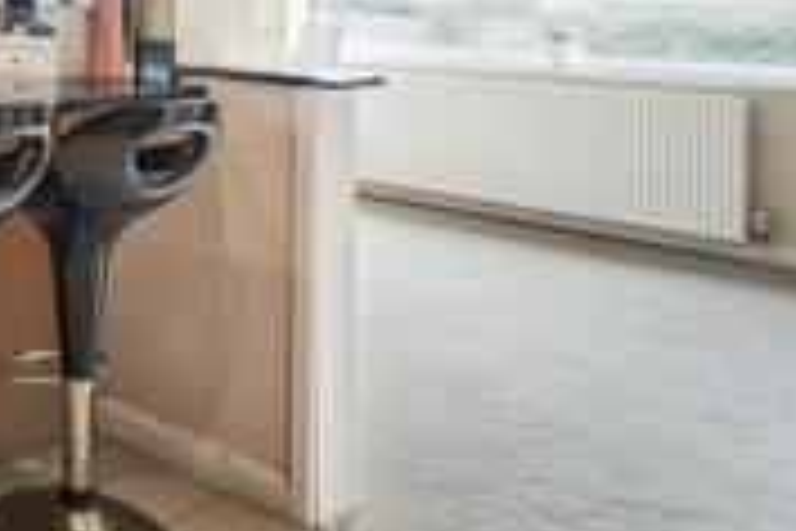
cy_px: -16
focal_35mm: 44
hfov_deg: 32.6
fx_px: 980
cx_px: -247
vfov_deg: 28.2
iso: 200
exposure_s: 1/13
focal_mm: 16.5
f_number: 8
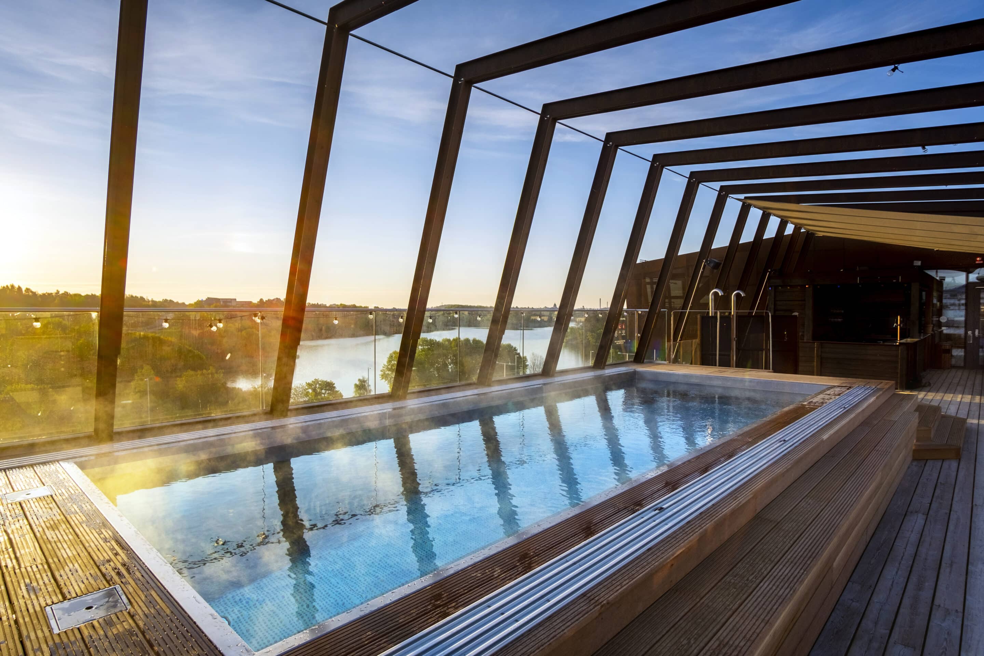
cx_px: 492
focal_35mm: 18
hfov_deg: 90.0
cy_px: 328
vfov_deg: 67.4
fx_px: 492
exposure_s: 1/550
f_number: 5.6
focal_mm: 12
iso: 320
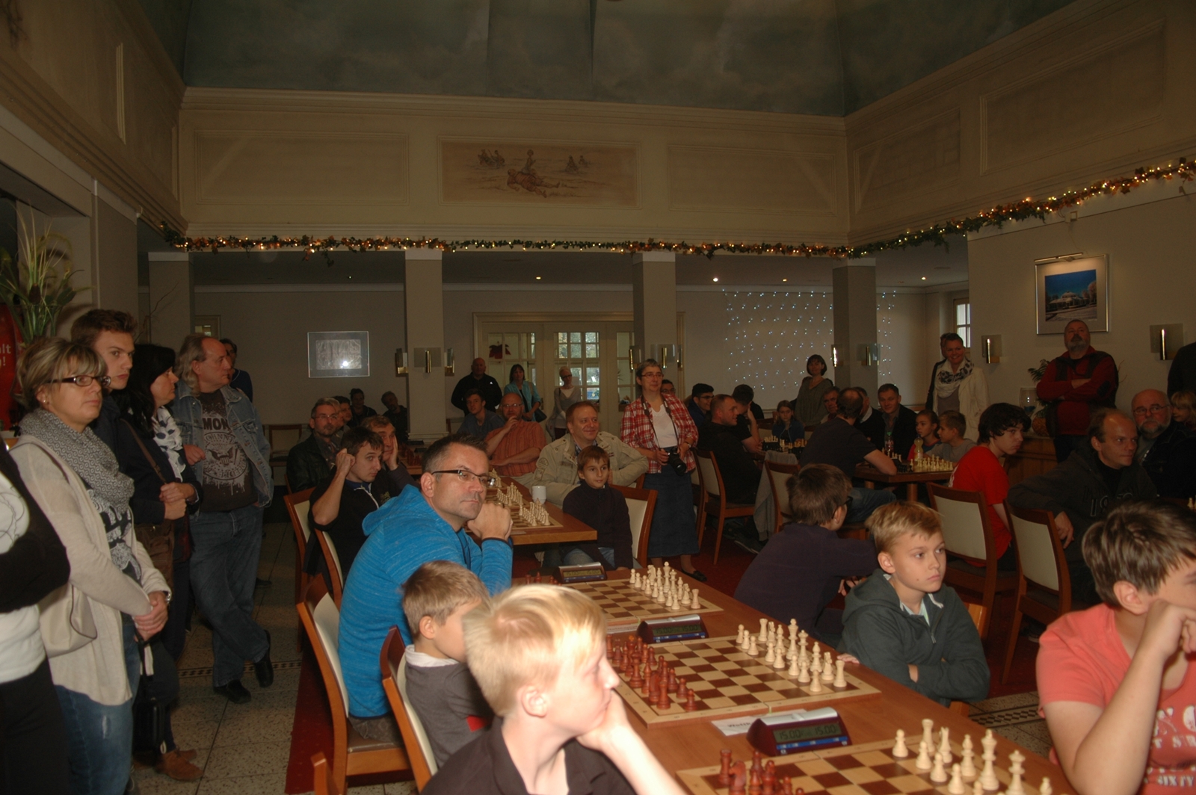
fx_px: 896
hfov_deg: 67.4
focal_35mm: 27
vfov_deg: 47.9
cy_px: 398
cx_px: 598
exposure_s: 1/60
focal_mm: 18
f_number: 4
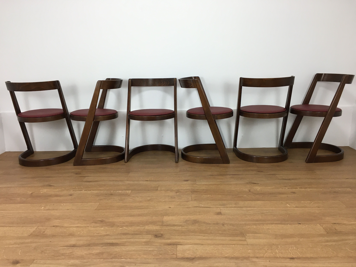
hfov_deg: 61.7
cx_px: 178
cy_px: 134
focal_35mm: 29
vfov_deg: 48.2
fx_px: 298
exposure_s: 1/33
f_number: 2.2
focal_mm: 4.15
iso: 40
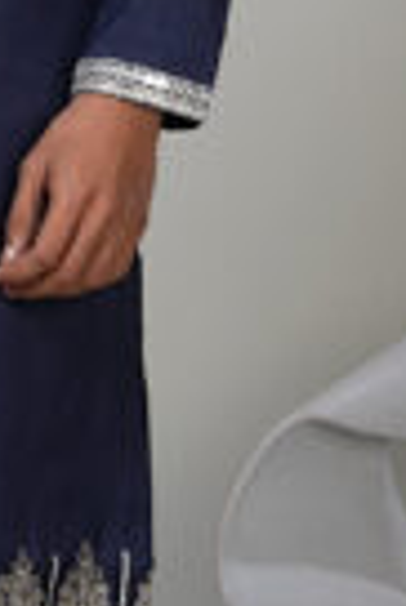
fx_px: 7070
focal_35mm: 419
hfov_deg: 3.3
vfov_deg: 4.9
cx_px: -214
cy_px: -223
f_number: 8
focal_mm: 85
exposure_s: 1/160
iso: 125
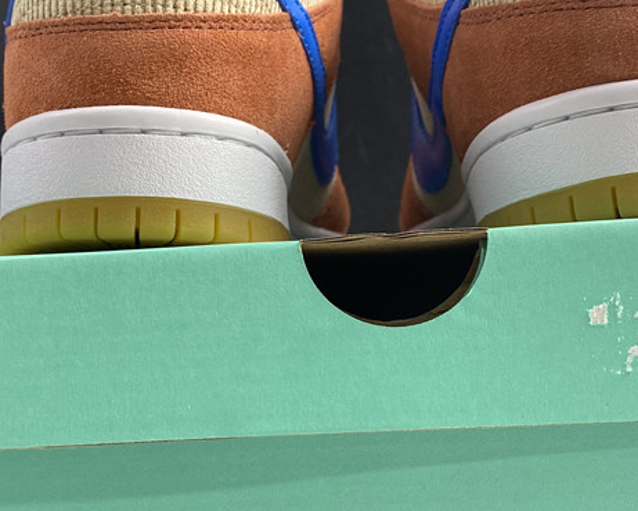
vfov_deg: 27.5
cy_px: 312
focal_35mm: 55
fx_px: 1039
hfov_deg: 34.1
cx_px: 342
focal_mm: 4.25
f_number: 1.8
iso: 100
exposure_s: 1/100
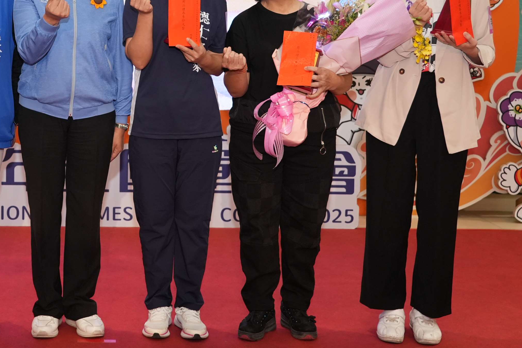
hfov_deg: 28.7
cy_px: 49
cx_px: 67
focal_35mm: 68
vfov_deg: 19.7
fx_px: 986
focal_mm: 30
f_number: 4
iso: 1600
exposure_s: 1/125
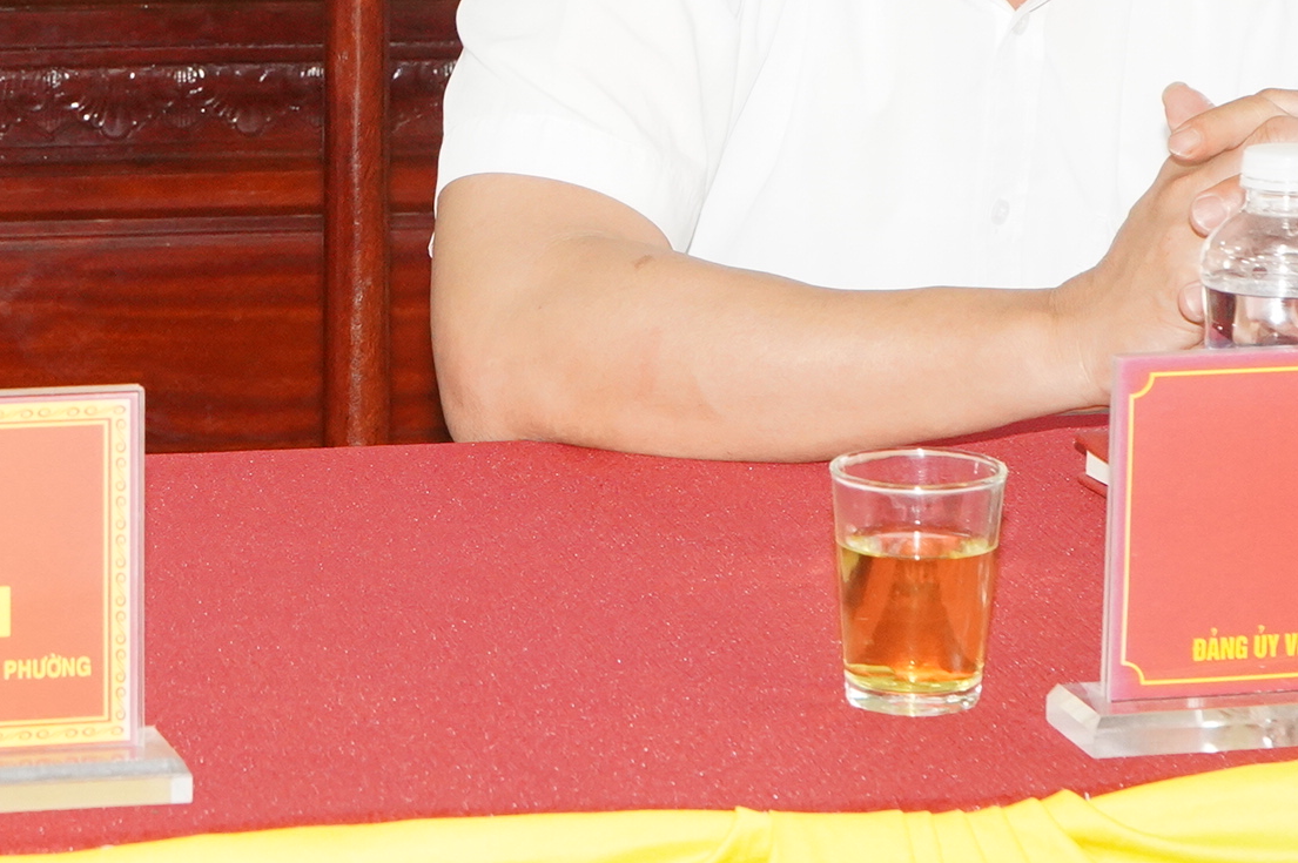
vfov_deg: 8.1
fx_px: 6030
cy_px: -1
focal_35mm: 167
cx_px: 202
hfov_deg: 12.2
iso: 2000
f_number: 7.1
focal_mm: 41
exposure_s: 1/80
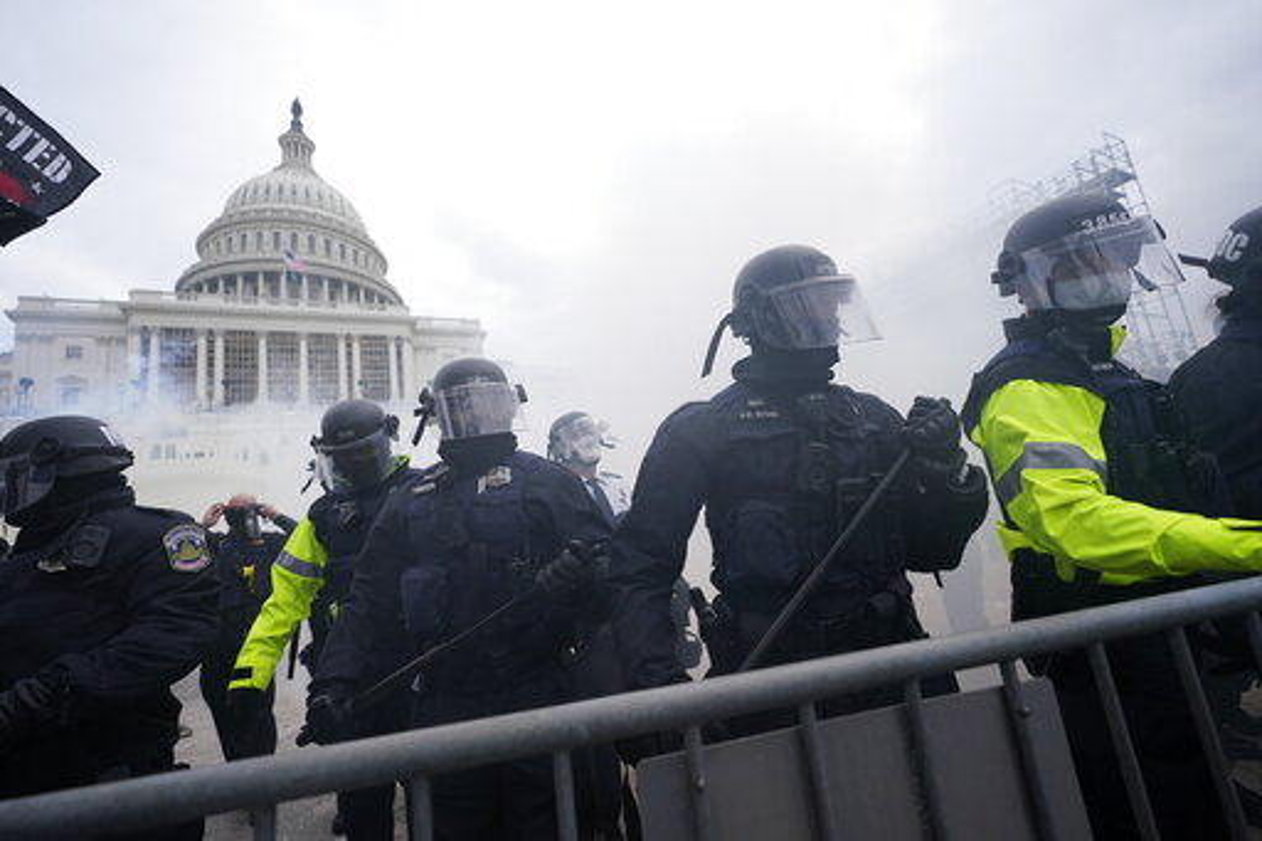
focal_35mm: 16
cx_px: 631
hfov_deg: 96.8
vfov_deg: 73.7
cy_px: 420
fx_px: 561
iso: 1600
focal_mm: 16
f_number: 2.8
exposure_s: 1/10000
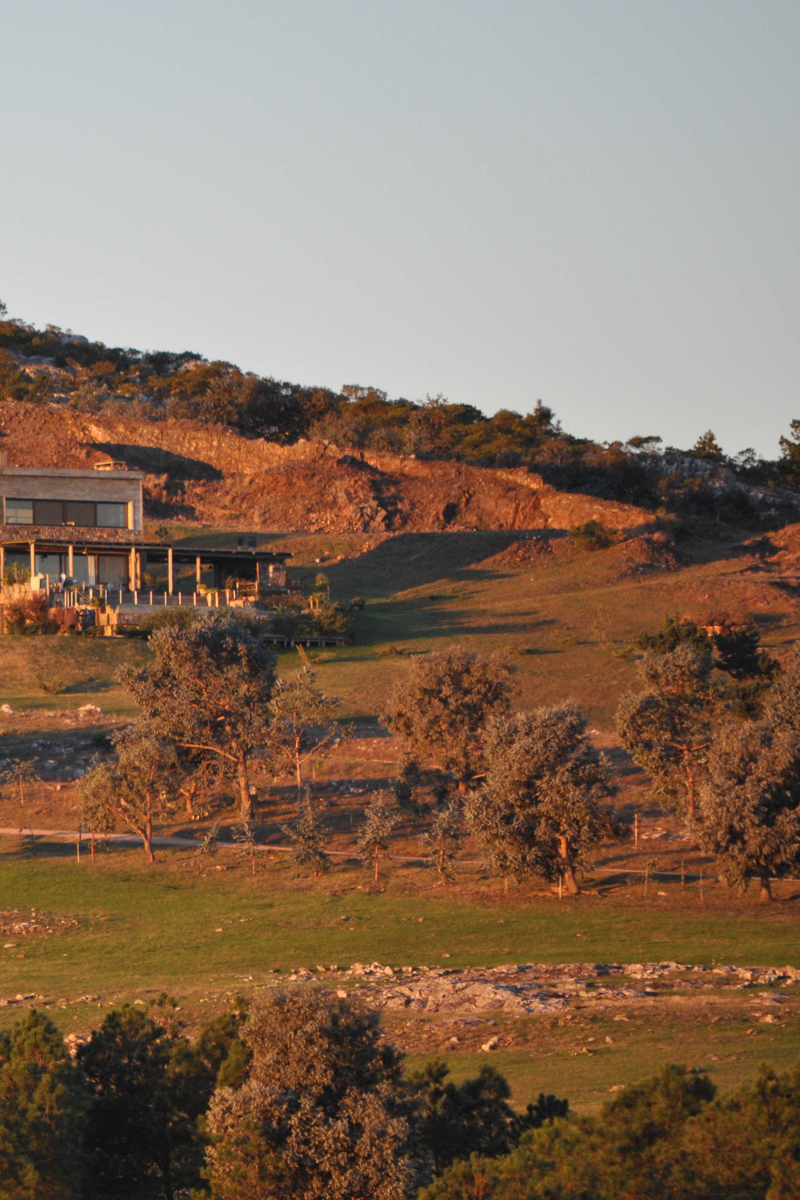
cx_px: -79
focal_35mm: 452
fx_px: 15067
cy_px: 600
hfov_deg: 3.0
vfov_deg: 4.6
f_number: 5.6
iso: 400
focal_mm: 200
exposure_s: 1/200
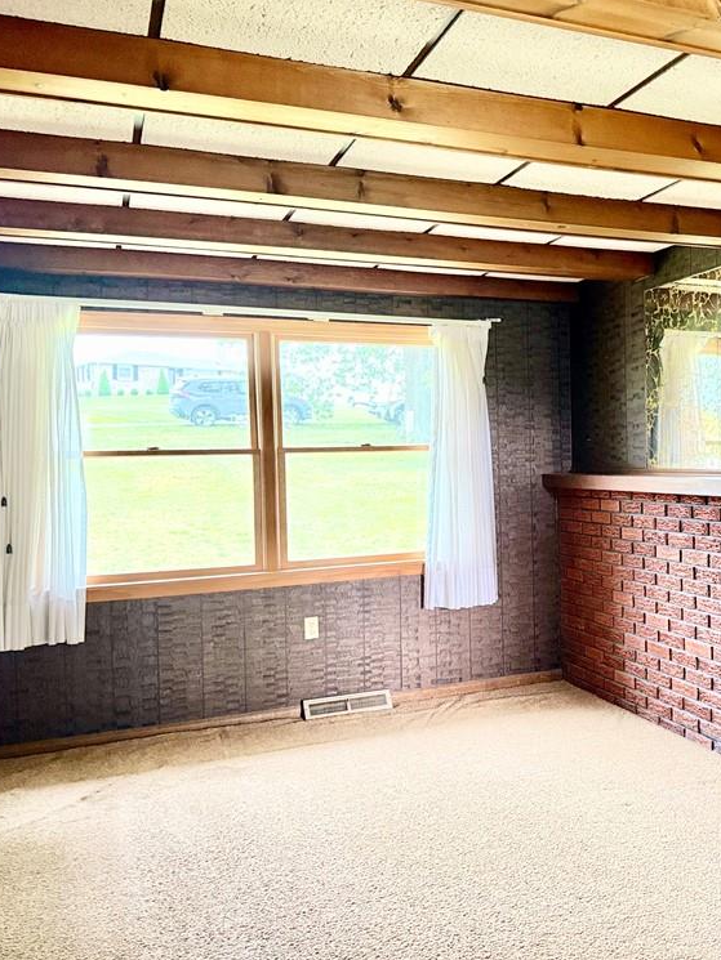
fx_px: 916
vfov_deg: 55.3
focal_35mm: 33
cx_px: 540
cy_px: 472
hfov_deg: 41.7
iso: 640
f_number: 1.78
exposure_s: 1/60
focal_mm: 6.76
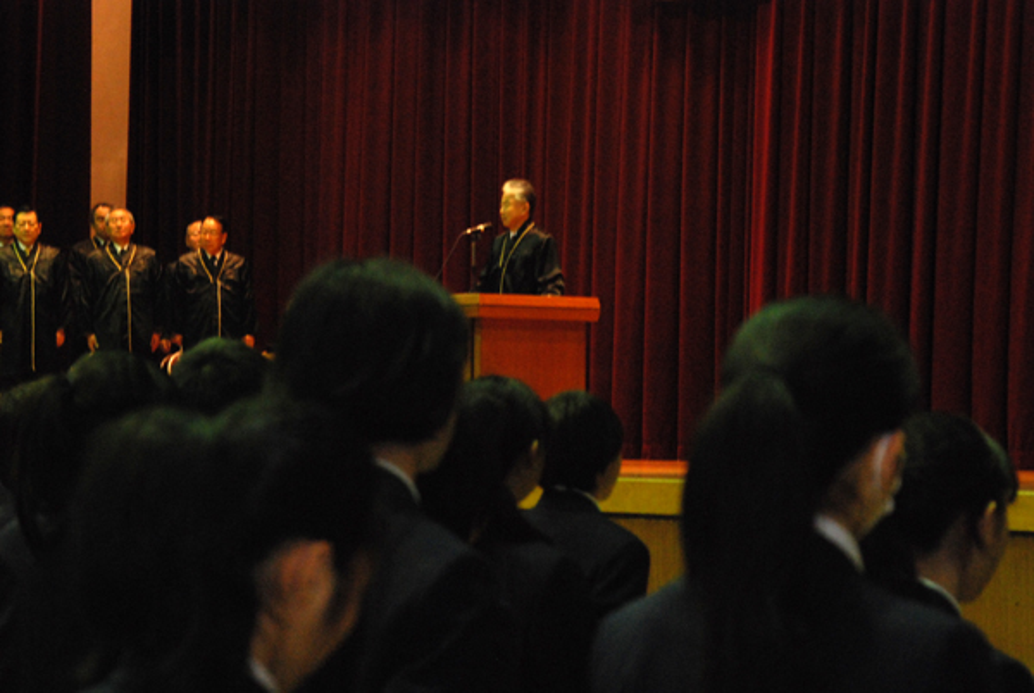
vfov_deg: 10.8
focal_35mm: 128
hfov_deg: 16.0
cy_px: 346
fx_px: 3667
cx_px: 517
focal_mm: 85
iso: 1600
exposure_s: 1/30
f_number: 7.1
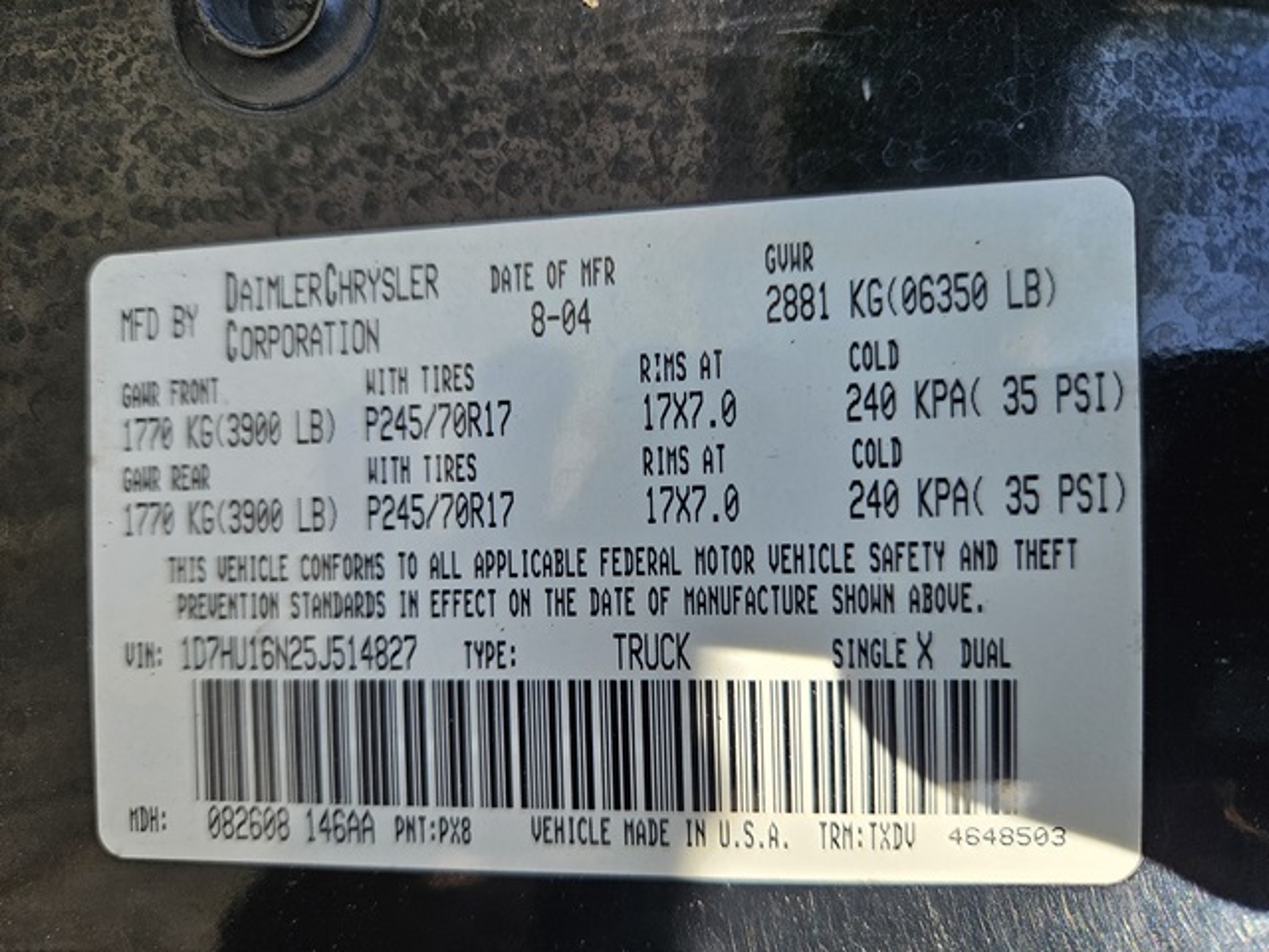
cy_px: 476
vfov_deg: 58.9
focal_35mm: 23
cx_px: 634
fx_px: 843
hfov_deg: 73.9
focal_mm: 5.4
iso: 40
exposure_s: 1/719
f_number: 1.8
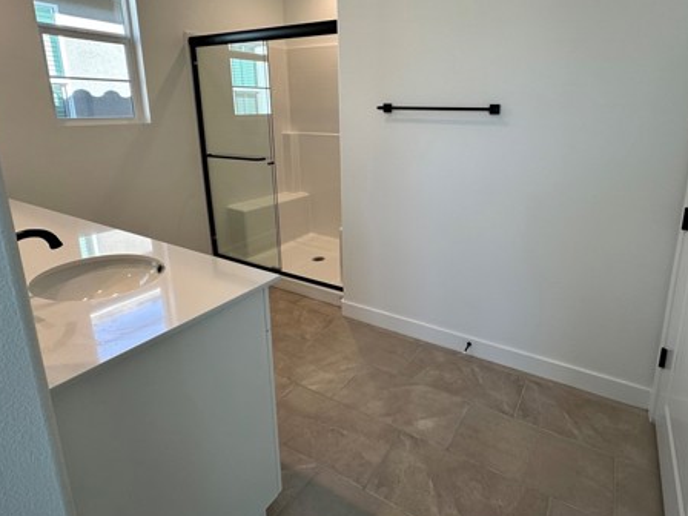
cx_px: 404
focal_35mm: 20
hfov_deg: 81.0
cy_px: 192
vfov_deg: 65.0
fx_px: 398
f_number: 2.2
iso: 64
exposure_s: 1/99
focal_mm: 2.22
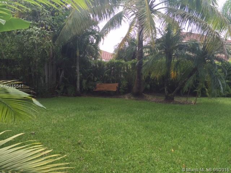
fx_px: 194
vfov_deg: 48.2
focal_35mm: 29
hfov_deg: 61.7
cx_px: 116
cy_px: 86
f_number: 2.2
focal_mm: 4.15
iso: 32
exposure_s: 1/309
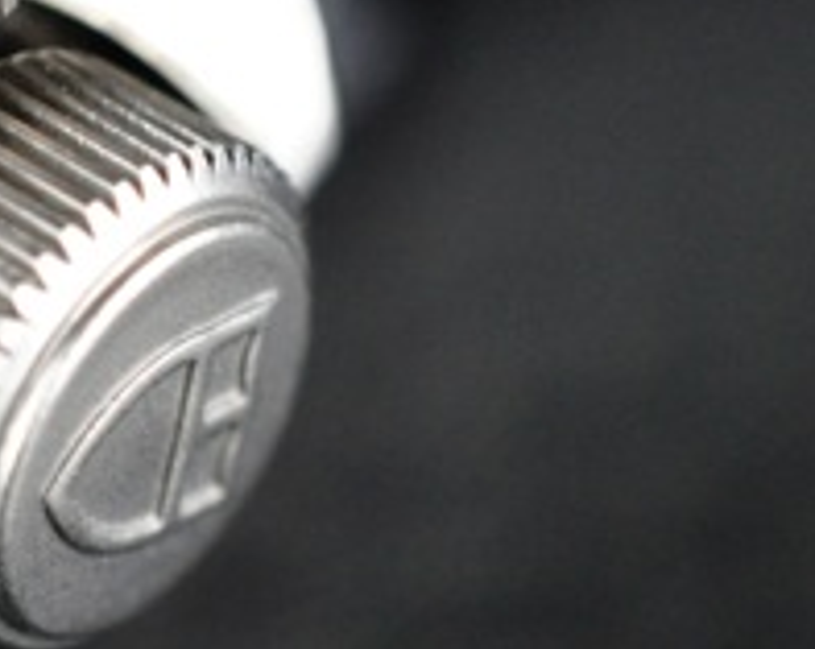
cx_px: 132
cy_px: 401
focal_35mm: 186
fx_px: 4480
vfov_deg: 8.3
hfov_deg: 10.4
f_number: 10
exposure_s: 1/50
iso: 1250
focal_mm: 40
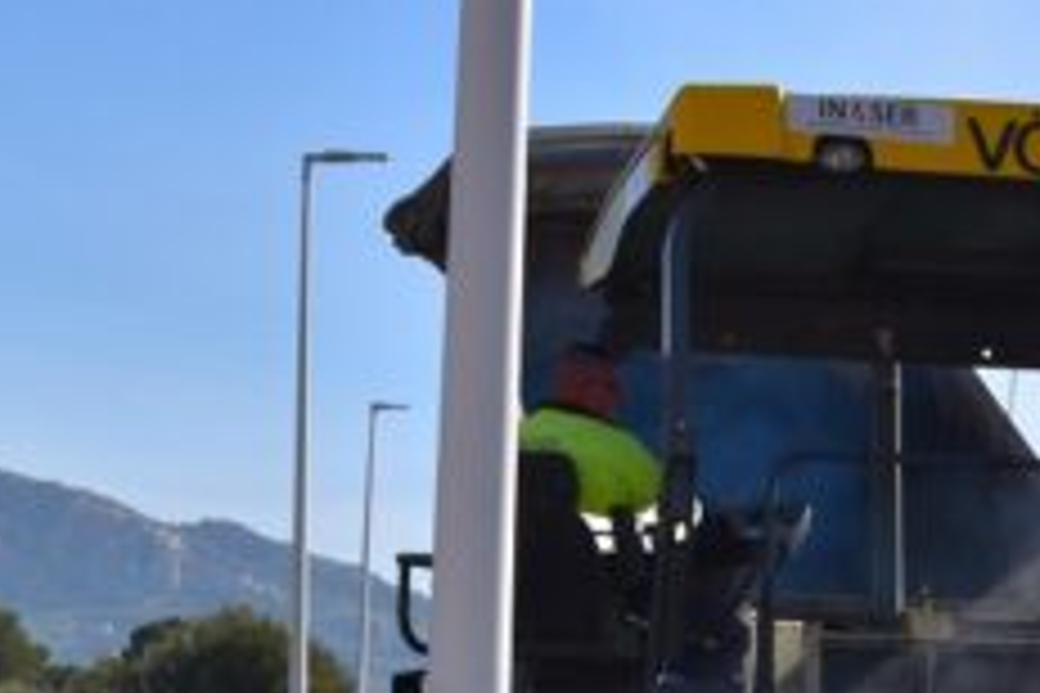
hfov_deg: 15.7
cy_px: 1125
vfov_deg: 10.5
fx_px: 3601
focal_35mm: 125
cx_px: 1333
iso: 100
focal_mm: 25
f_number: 13
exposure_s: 1/200
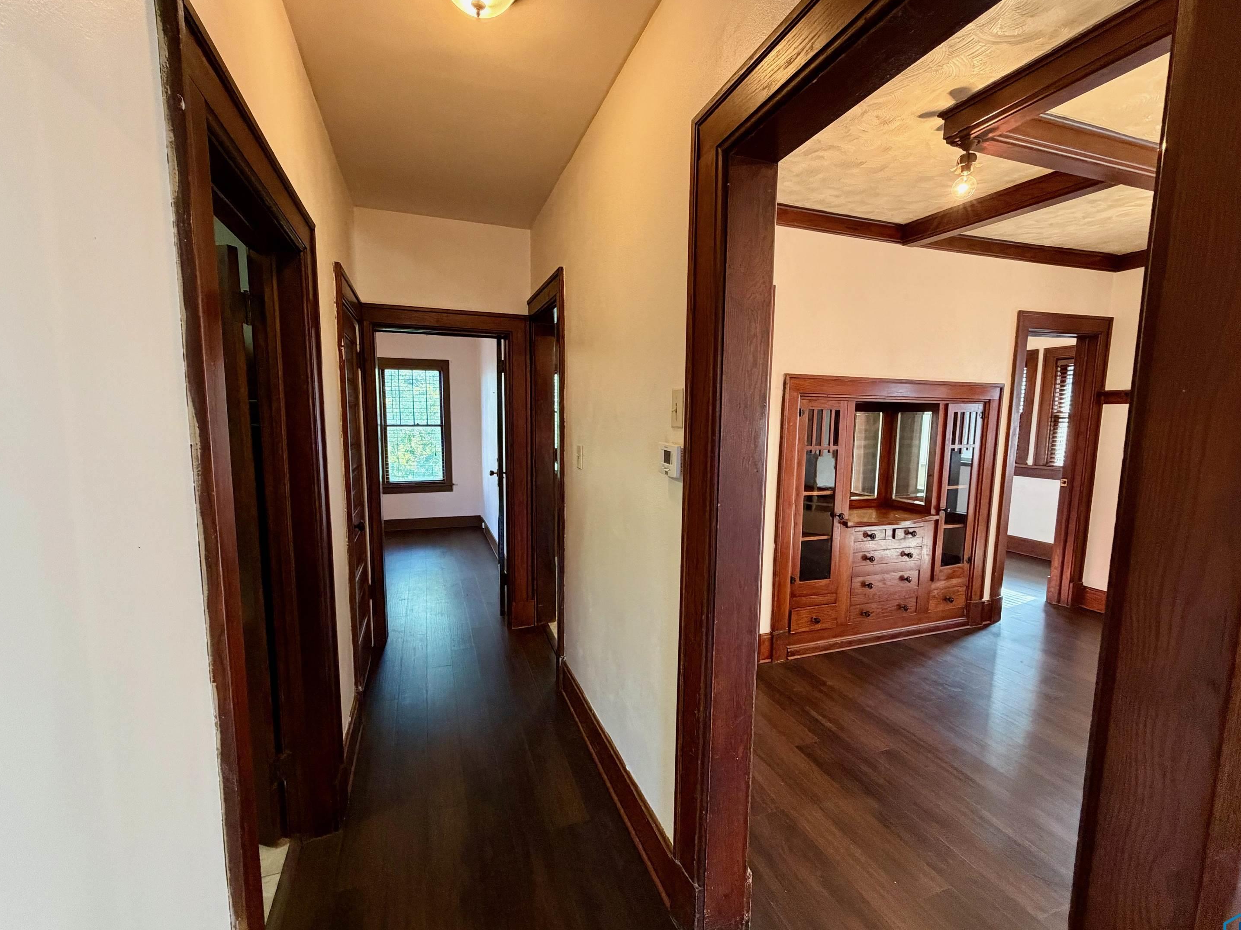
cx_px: 619
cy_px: 481
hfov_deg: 98.2
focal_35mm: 15
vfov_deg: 81.7
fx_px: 538
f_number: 2.2
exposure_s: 1/60
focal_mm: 2.22
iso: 400
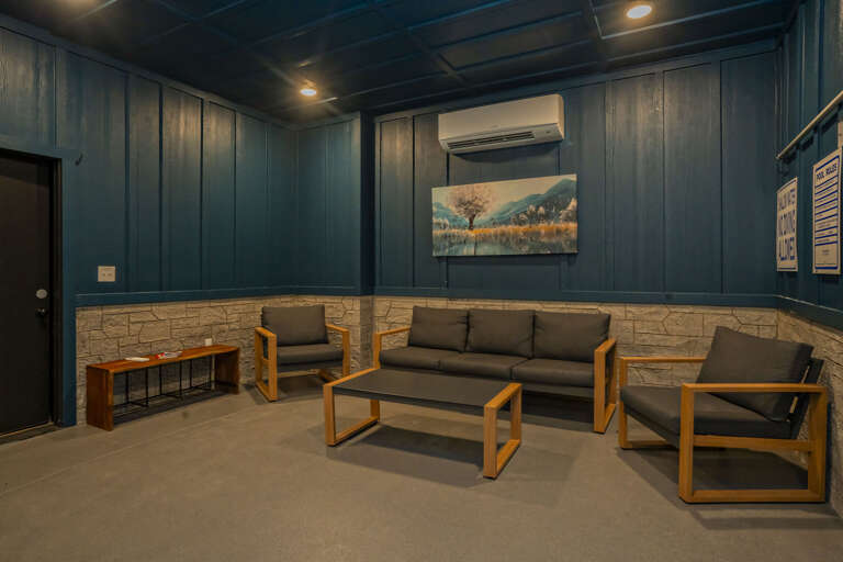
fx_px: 445
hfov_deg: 86.9
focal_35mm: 19
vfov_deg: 64.6
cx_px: 422
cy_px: 281
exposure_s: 1/25
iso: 2500
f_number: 9
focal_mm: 19
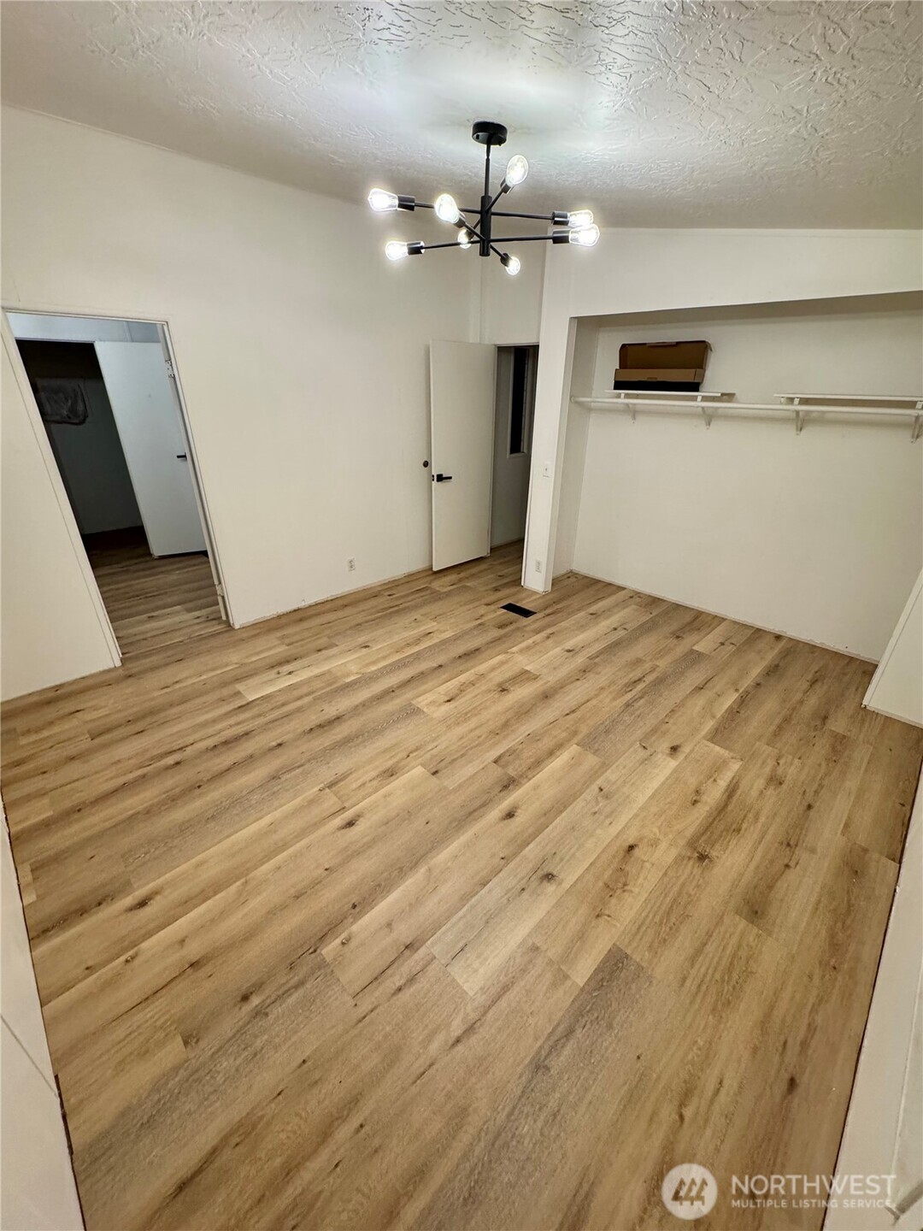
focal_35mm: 14
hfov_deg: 85.7
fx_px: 498
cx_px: 462
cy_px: 616
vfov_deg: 102.1
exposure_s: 1/120
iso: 250
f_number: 2.2
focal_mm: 2.22
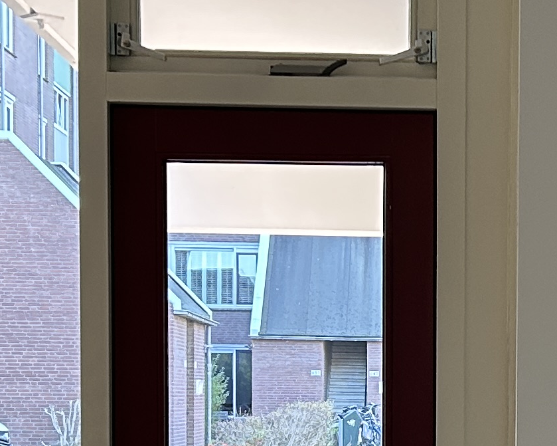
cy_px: 481
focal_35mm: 122
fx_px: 2011
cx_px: 518
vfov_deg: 12.4
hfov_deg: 15.6
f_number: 1.5
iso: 125
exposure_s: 1/121
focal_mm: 5.7
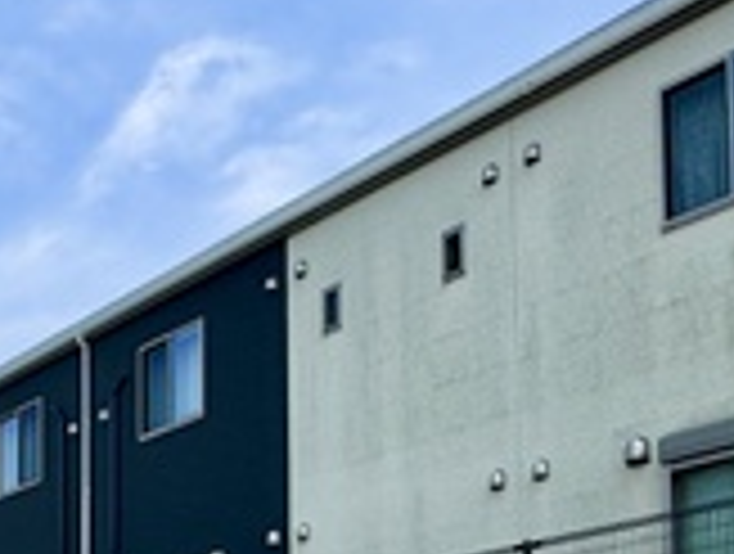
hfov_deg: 30.5
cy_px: 754
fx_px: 1275
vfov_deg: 21.7
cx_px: 54
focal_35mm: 60
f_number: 2.2
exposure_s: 1/1672
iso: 50
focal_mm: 2.22
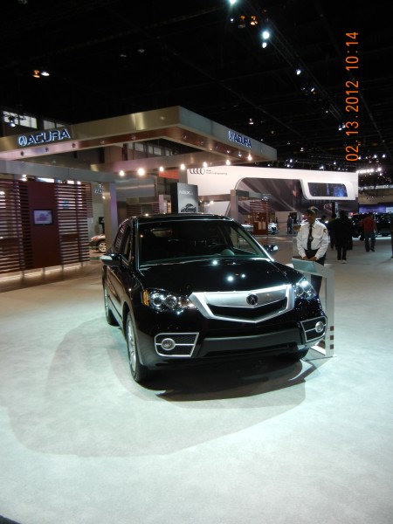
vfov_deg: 60.0
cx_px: 196
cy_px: 262
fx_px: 454
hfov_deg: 46.8
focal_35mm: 30
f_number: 3.5
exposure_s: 1/60
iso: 176
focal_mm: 5.4
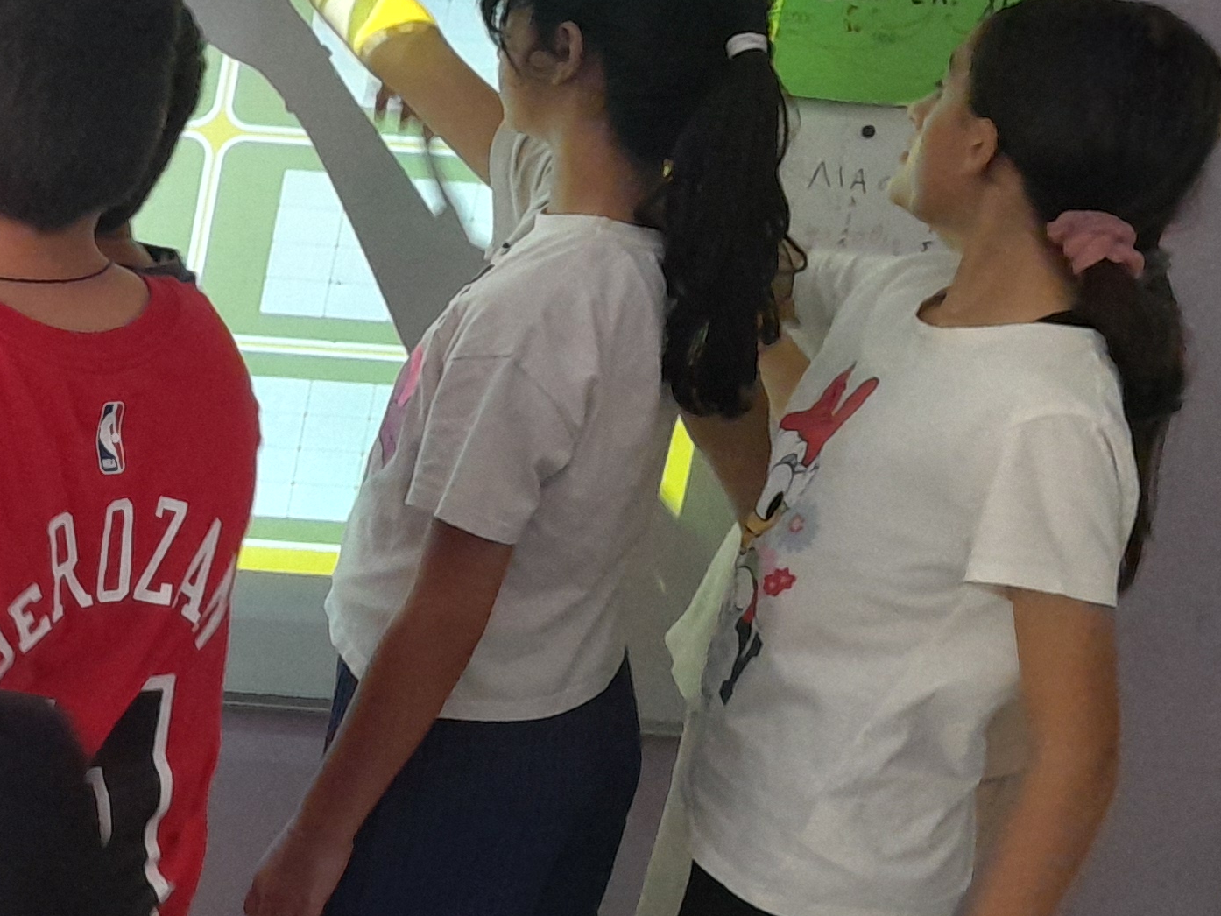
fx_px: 2787
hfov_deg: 21.6
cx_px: -490
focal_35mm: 79
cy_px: 474
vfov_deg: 18.7
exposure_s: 1/50
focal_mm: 4
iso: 250
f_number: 1.8
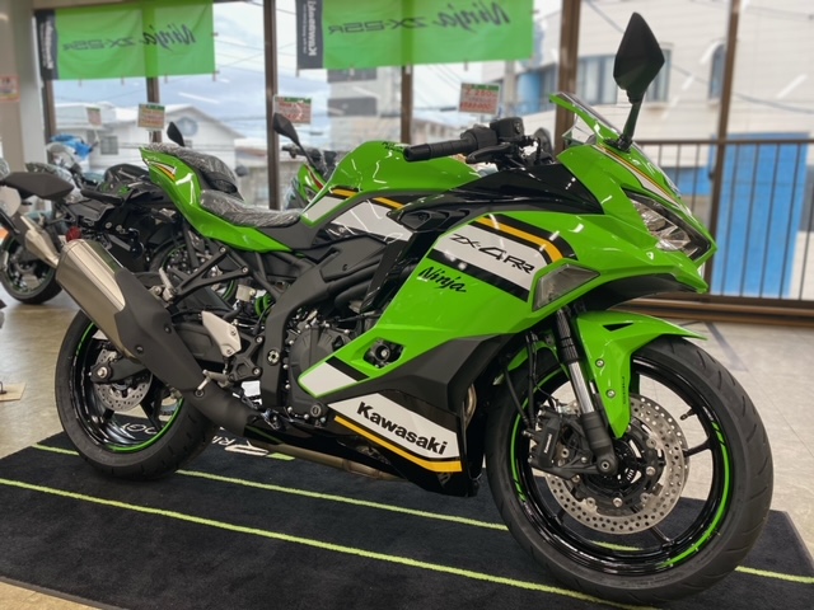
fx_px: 611
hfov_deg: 67.3
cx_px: 407
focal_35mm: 26
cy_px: 305
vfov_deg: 53.1
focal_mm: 4.25
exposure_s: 1/122
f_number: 1.8
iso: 80
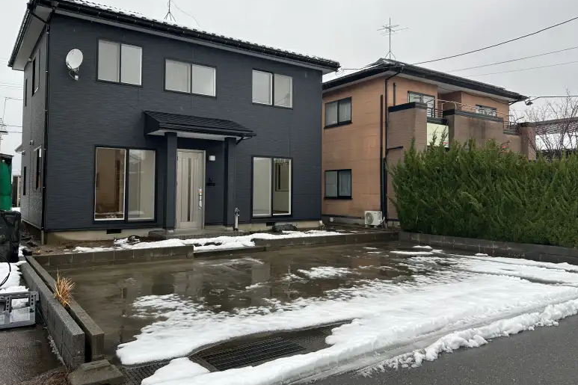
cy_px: 178
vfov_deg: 46.3
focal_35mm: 28
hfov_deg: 65.5
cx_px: 287
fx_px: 449
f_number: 1.5
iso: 50
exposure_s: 1/513
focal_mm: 5.7
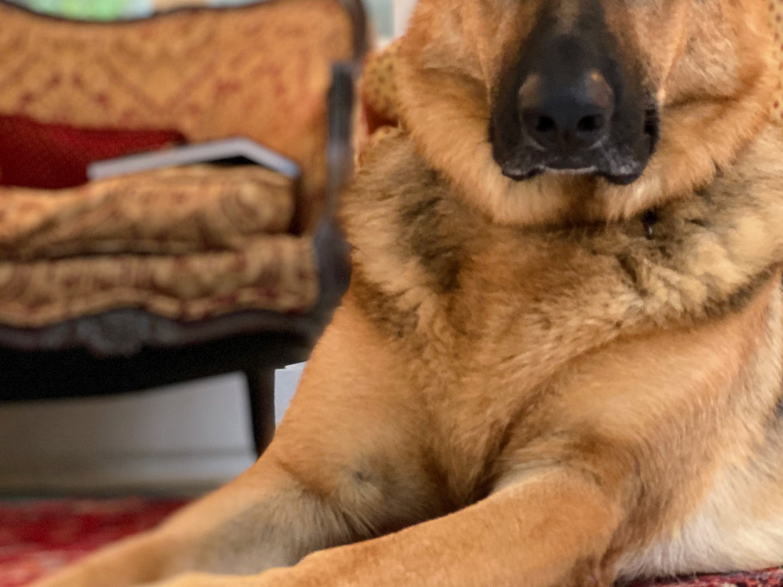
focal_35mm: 88
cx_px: 481
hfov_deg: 22.2
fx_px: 1990
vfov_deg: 16.8
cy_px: 217
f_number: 2
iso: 400
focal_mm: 6
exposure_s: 1/30
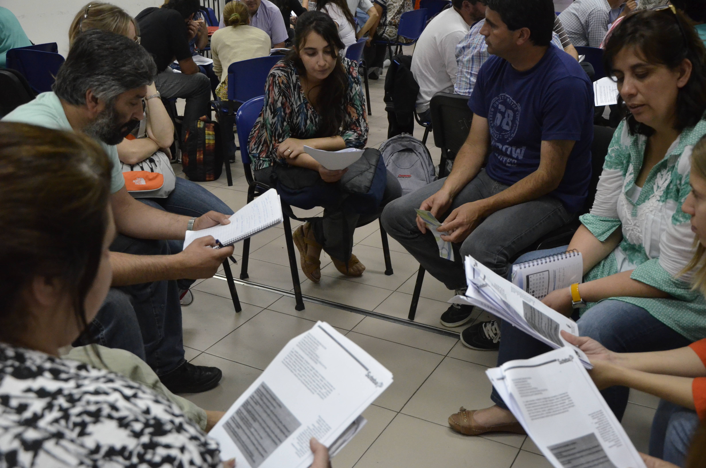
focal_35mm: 38
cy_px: 234
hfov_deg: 51.4
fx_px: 734
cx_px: 353
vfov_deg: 35.3
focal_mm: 25
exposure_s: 1/125
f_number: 5.6
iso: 3200
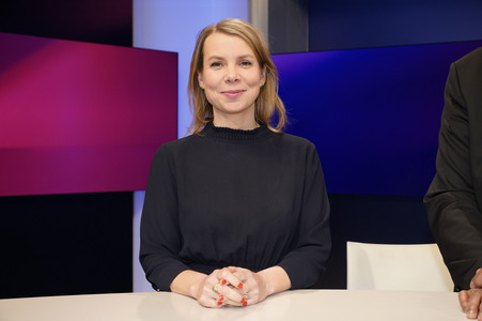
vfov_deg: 27.5
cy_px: 160
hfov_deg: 40.4
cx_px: 241
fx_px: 656
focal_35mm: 49
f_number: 5.6
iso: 2000
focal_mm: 49
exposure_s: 1/125
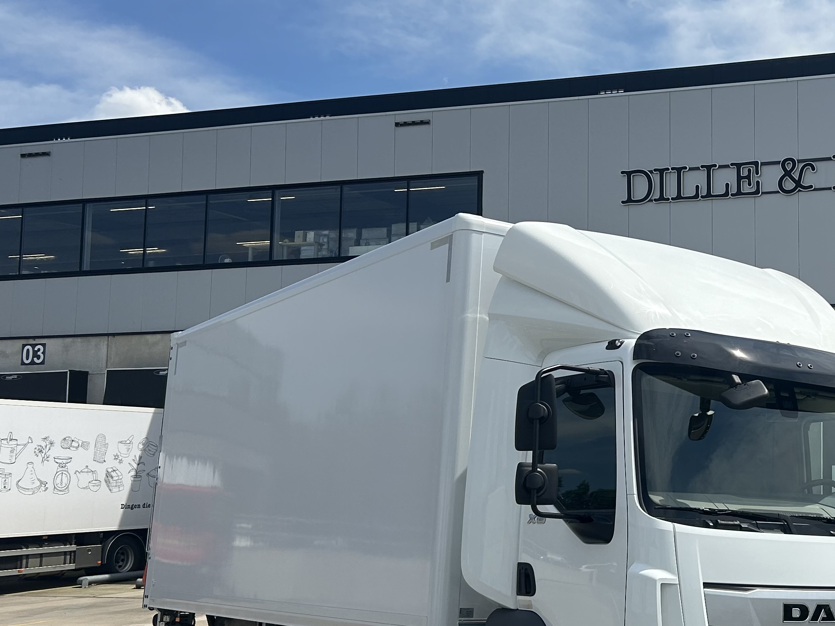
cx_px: 756
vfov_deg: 27.5
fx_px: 1278
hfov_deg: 34.1
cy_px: 320
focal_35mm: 53
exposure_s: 1/6579
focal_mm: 5.7
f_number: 1.5
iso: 50
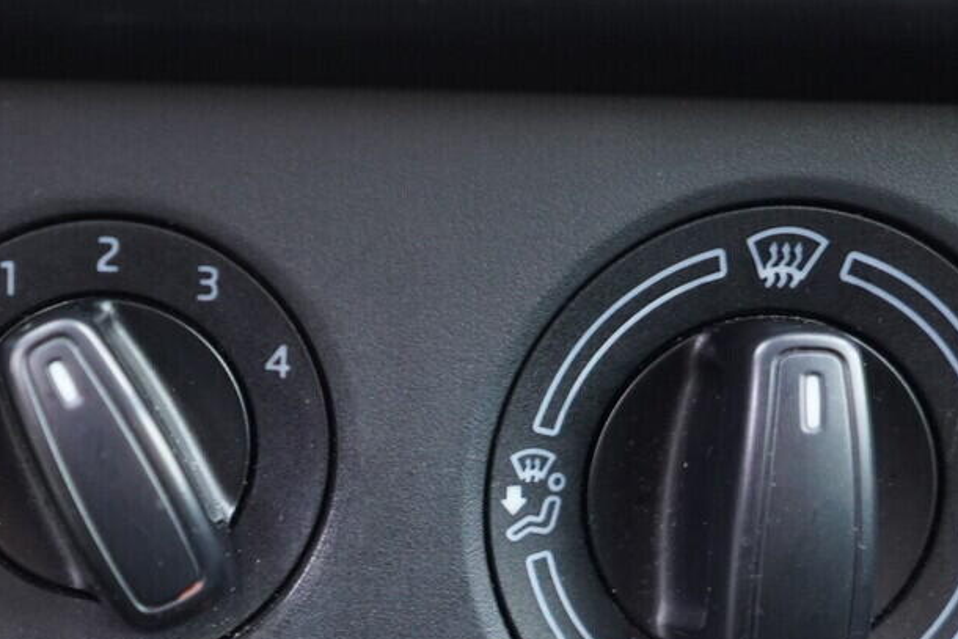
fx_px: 2262
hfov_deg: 23.5
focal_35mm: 85
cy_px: 637
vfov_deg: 15.8
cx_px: 160
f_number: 2.8
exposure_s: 1/40
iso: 1250
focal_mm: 24
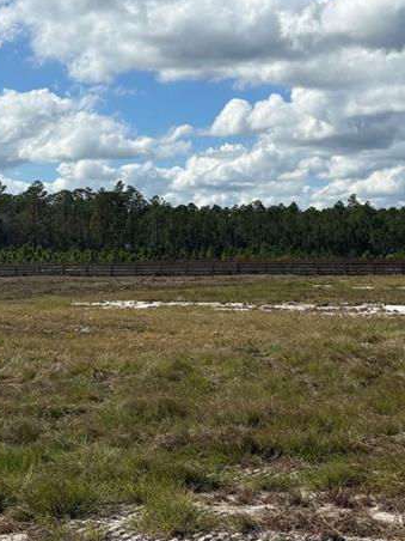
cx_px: 235
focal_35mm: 69
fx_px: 1076
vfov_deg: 28.0
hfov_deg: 21.3
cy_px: 195
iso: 50
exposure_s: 1/7194
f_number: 1.6
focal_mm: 5.96
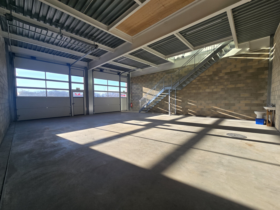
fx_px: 105
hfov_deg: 106.2
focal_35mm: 13
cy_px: 105
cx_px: 140
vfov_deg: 89.9
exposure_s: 1/450
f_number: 2.2
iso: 50
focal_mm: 2.2
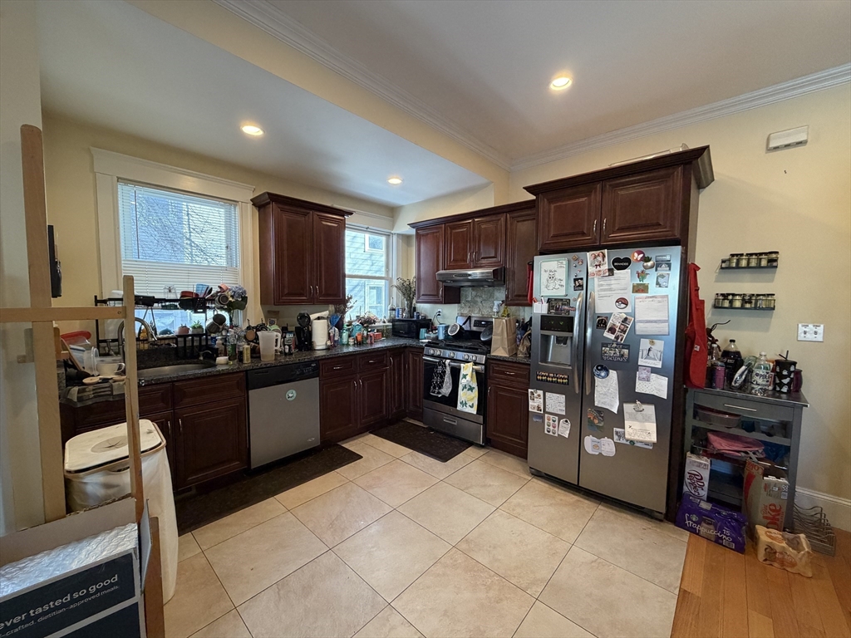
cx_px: 426
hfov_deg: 102.1
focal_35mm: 14
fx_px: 344
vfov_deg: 85.7
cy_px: 319
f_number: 2.2
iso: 250
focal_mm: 2.22
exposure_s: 1/60
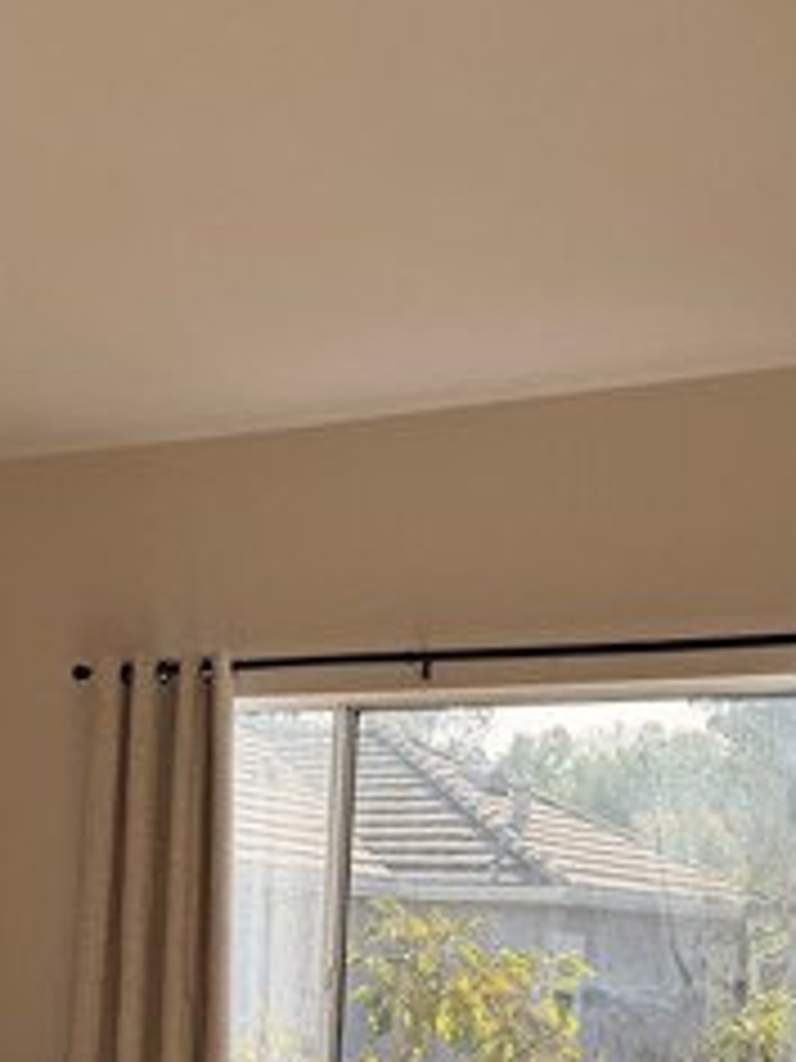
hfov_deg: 22.3
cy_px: 1017
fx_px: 1993
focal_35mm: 65
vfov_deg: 28.3
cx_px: 180
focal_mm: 6.76
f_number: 1.78
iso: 80
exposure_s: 1/1901
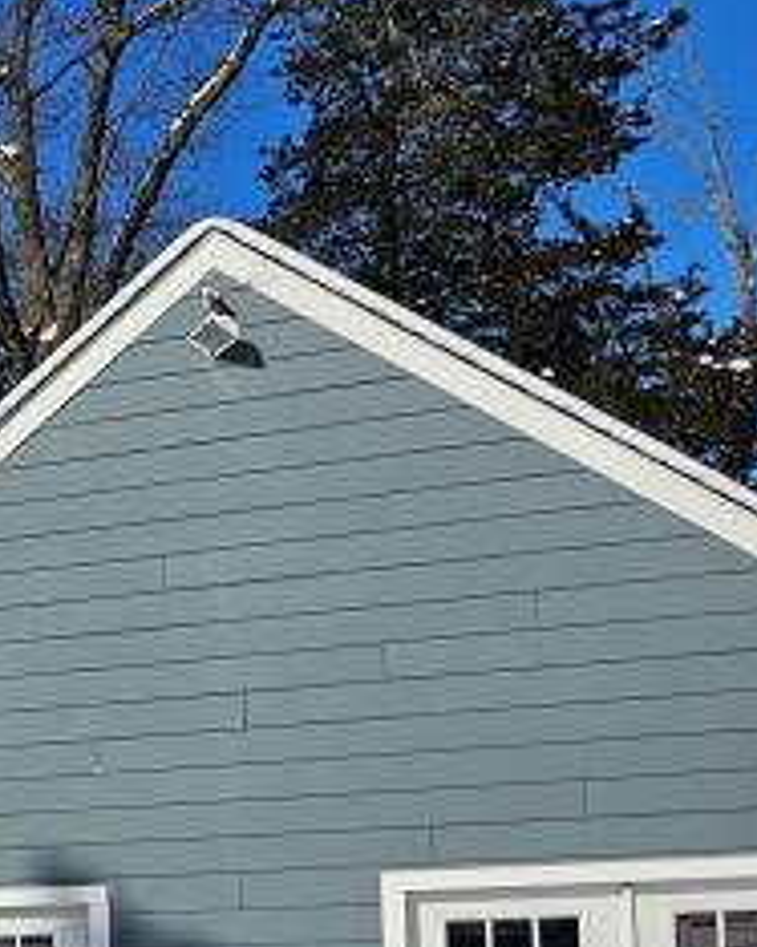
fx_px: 1934
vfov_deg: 26.2
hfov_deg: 17.2
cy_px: 935
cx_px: -688
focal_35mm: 69
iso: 10
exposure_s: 1/1775
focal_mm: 6.3
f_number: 1.7
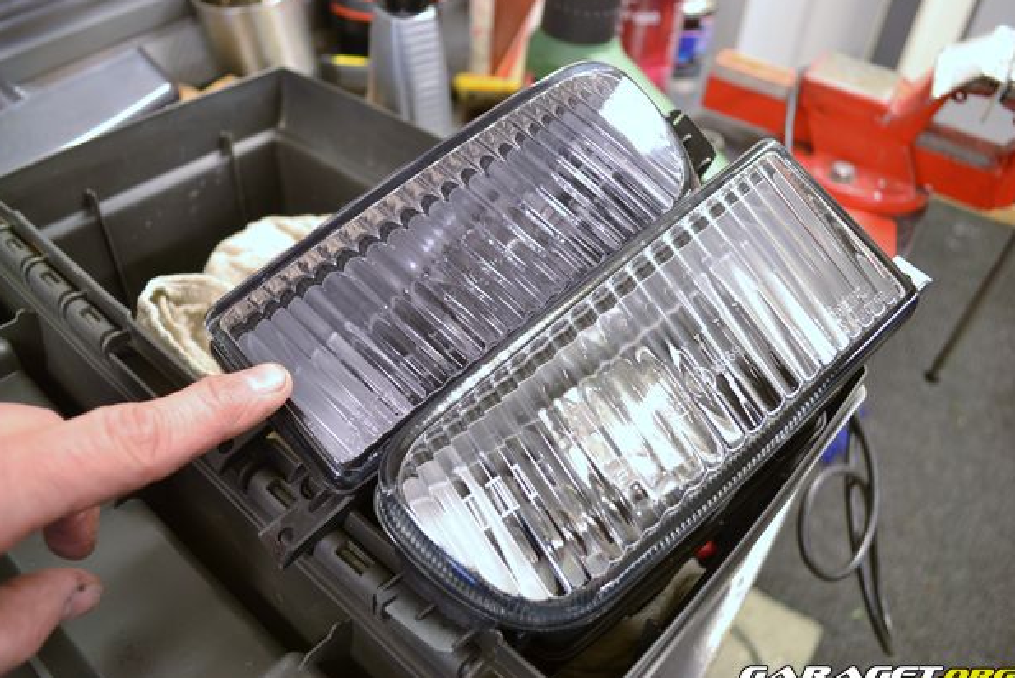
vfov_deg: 46.4
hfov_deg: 65.4
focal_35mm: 28
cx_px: 495
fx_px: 790
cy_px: 340
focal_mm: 18
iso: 100
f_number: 3.5
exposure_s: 1/2.5
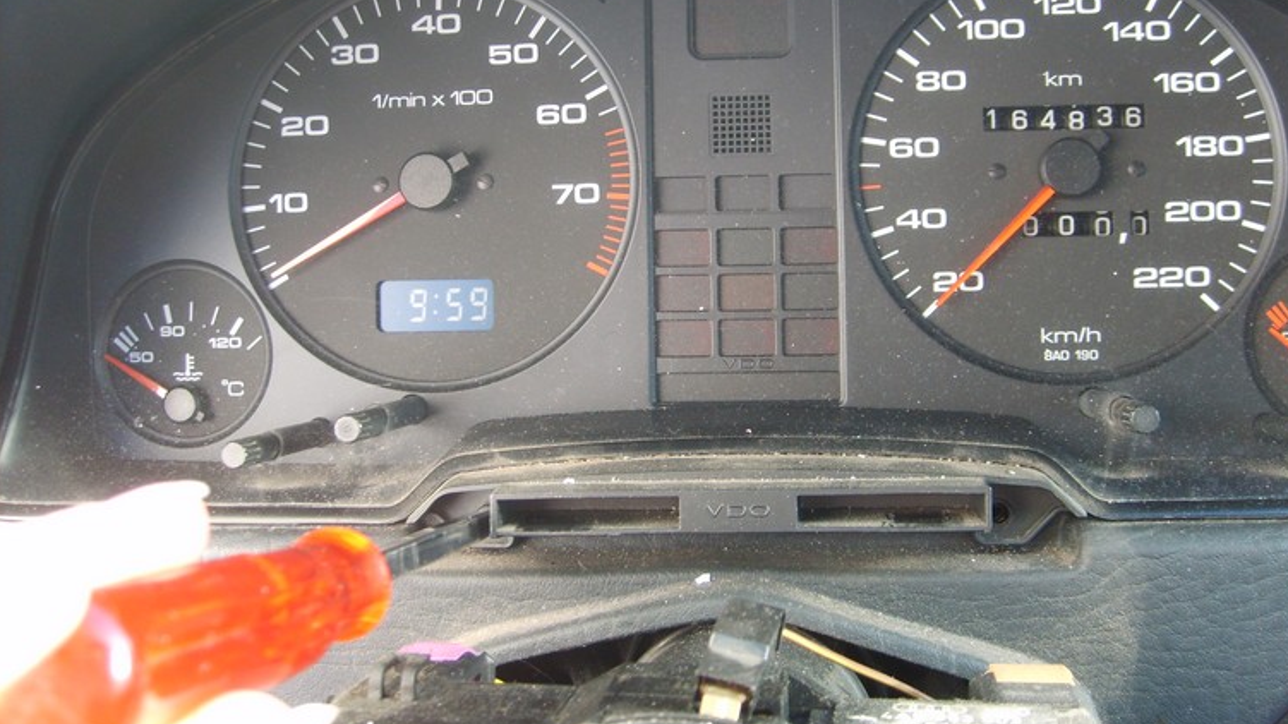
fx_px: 1332
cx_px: 653
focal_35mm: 39
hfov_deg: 51.6
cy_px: 280
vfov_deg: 30.3
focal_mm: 5.8
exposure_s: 1/30
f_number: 2.8
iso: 73
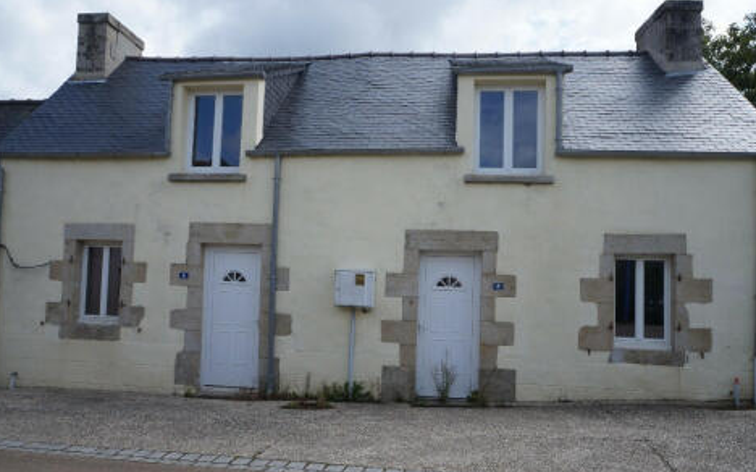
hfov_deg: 66.5
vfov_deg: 44.5
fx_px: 577
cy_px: 240
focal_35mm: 28
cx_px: 378
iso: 100
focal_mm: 18
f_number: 11
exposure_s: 1/125
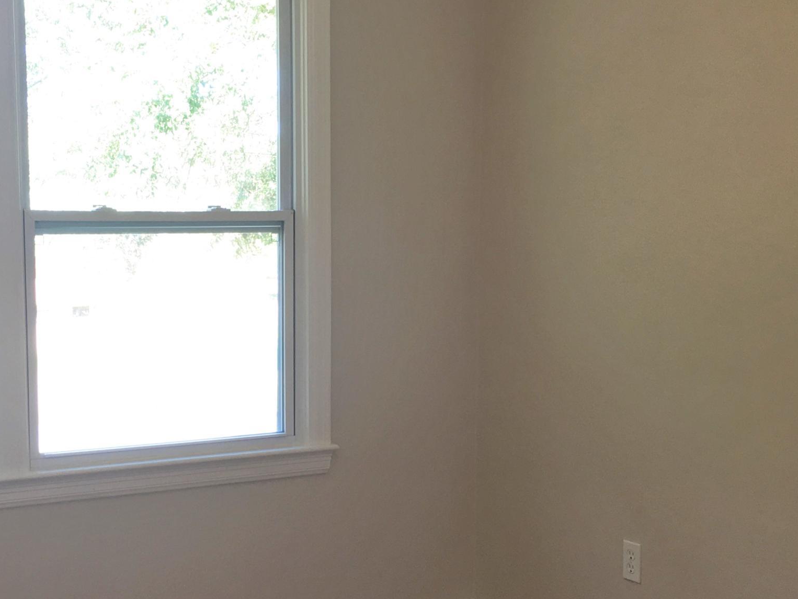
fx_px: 1314
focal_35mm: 57
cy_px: 370
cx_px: 289
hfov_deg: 33.6
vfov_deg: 25.6
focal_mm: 4.15
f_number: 2.2
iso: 25
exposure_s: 1/30
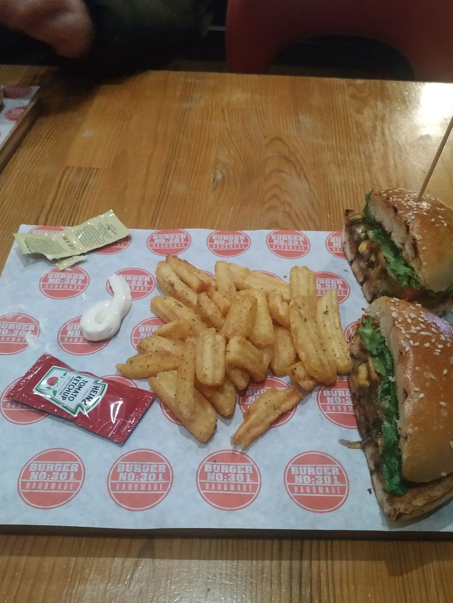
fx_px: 576
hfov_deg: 42.9
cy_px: 295
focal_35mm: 33
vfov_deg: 55.3
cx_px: 230
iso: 1250
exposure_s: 1/20
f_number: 1.9
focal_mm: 3.94
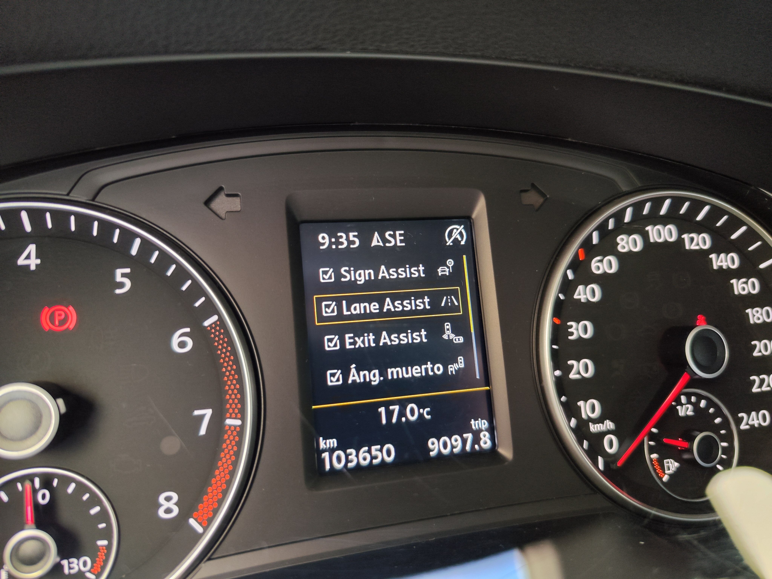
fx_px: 513
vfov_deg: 58.9
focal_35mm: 23
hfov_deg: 73.9
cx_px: 386
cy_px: 290
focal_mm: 7.01
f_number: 1.69
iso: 548
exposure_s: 1/75
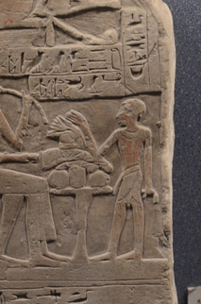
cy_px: 151
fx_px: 2240
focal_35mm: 266
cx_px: 8
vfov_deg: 7.8
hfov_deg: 5.1
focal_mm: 86
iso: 1600
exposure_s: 1/20
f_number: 5.6
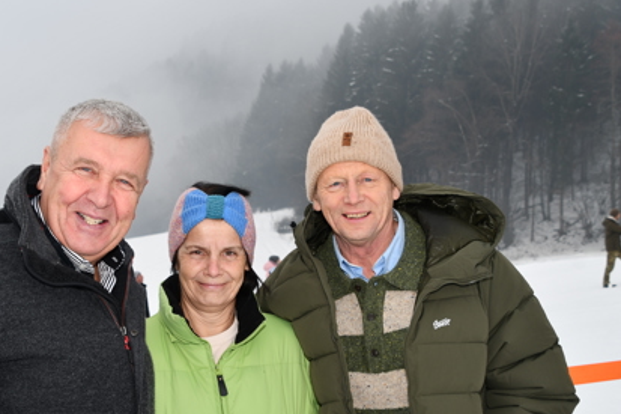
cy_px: 260
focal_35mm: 57
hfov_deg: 35.0
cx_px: 251
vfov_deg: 23.7
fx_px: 983
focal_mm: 28
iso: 100
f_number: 6.3
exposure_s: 1/160
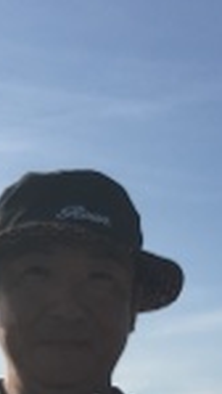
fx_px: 1107
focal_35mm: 106
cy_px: 465
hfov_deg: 11.4
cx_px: 33
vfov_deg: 19.1
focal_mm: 4.15
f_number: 2.2
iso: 25
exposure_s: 1/3497
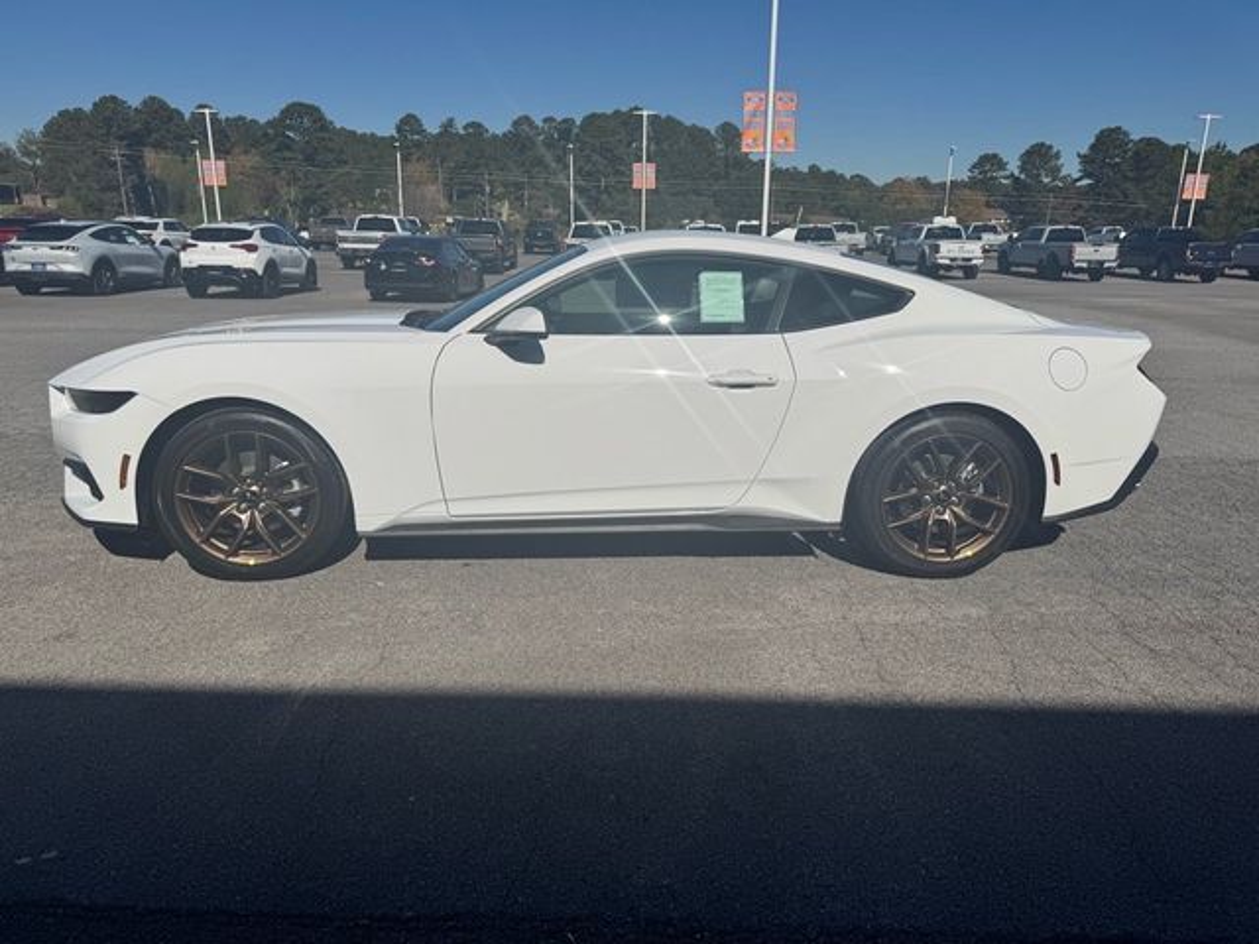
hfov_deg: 71.6
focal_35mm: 24
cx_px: 630
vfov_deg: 56.8
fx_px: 873
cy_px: 472
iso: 80
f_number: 1.78
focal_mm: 6.76
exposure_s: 1/12346
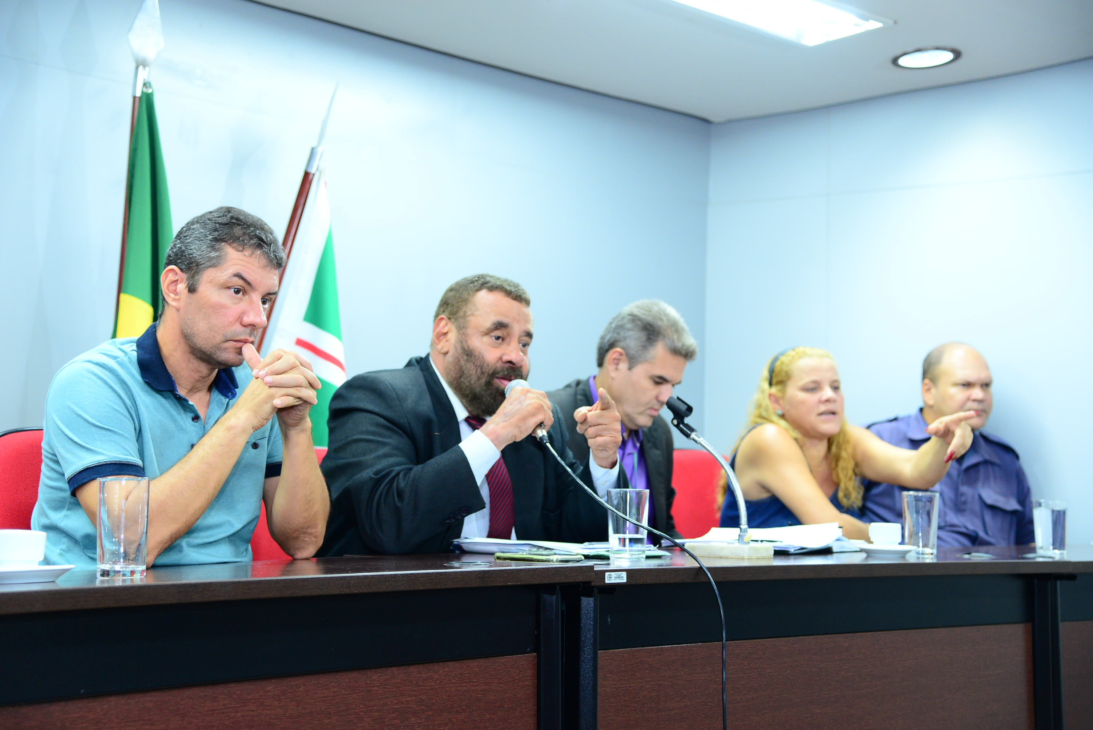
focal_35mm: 55
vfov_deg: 24.6
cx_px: 546
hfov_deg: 36.2
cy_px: 365
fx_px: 1670
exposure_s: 1/60
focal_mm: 55
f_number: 4
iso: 1600
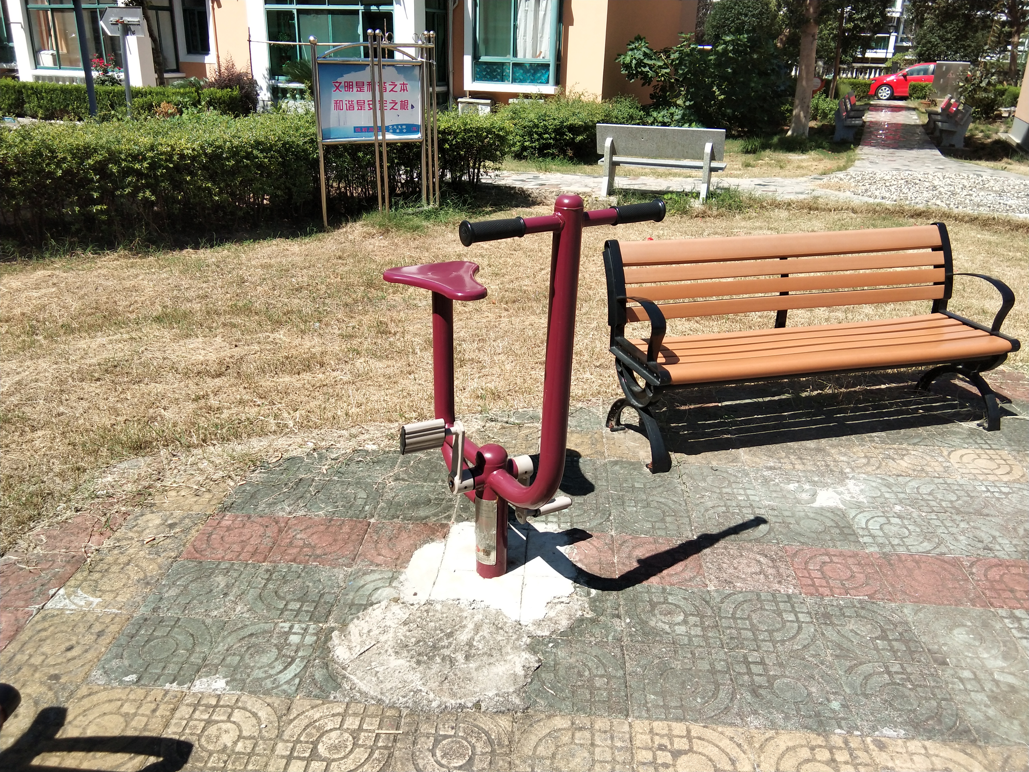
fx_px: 922
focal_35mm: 31
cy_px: 386
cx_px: 514
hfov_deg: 58.4
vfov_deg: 45.4
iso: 50
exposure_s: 1/765
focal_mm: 3.69
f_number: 2.2
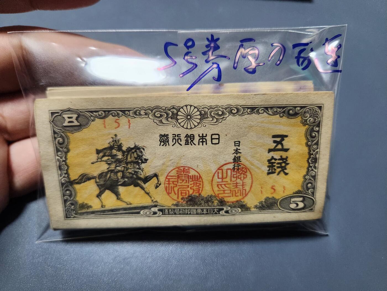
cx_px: 194
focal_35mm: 23
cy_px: 146
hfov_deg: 73.9
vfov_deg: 58.9
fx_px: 257
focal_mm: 5.4
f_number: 1.8
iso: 1000
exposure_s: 1/101
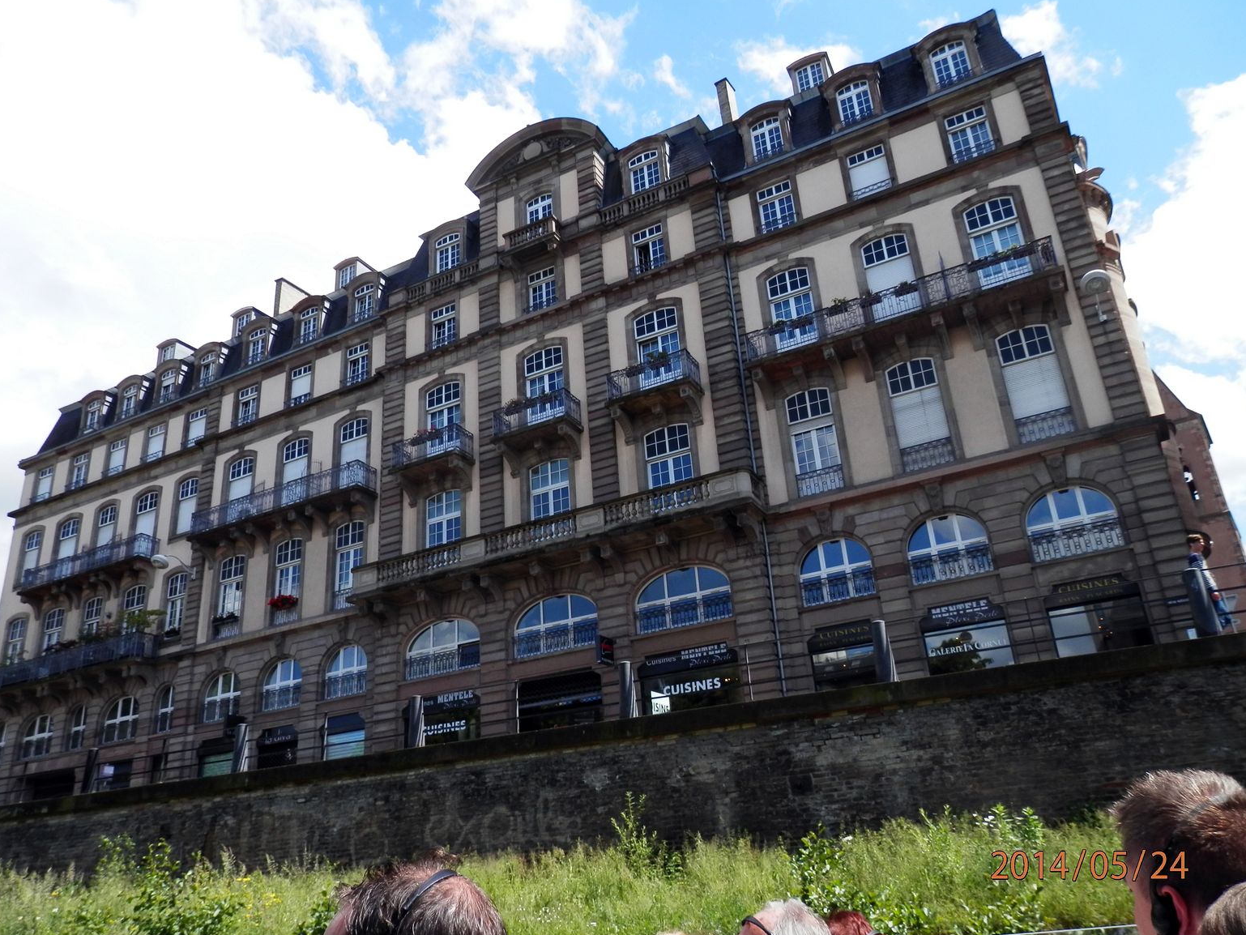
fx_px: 936
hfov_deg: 67.3
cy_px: 483
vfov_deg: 53.1
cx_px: 619
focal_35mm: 26
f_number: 3
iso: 80
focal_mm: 4.5
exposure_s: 1/640
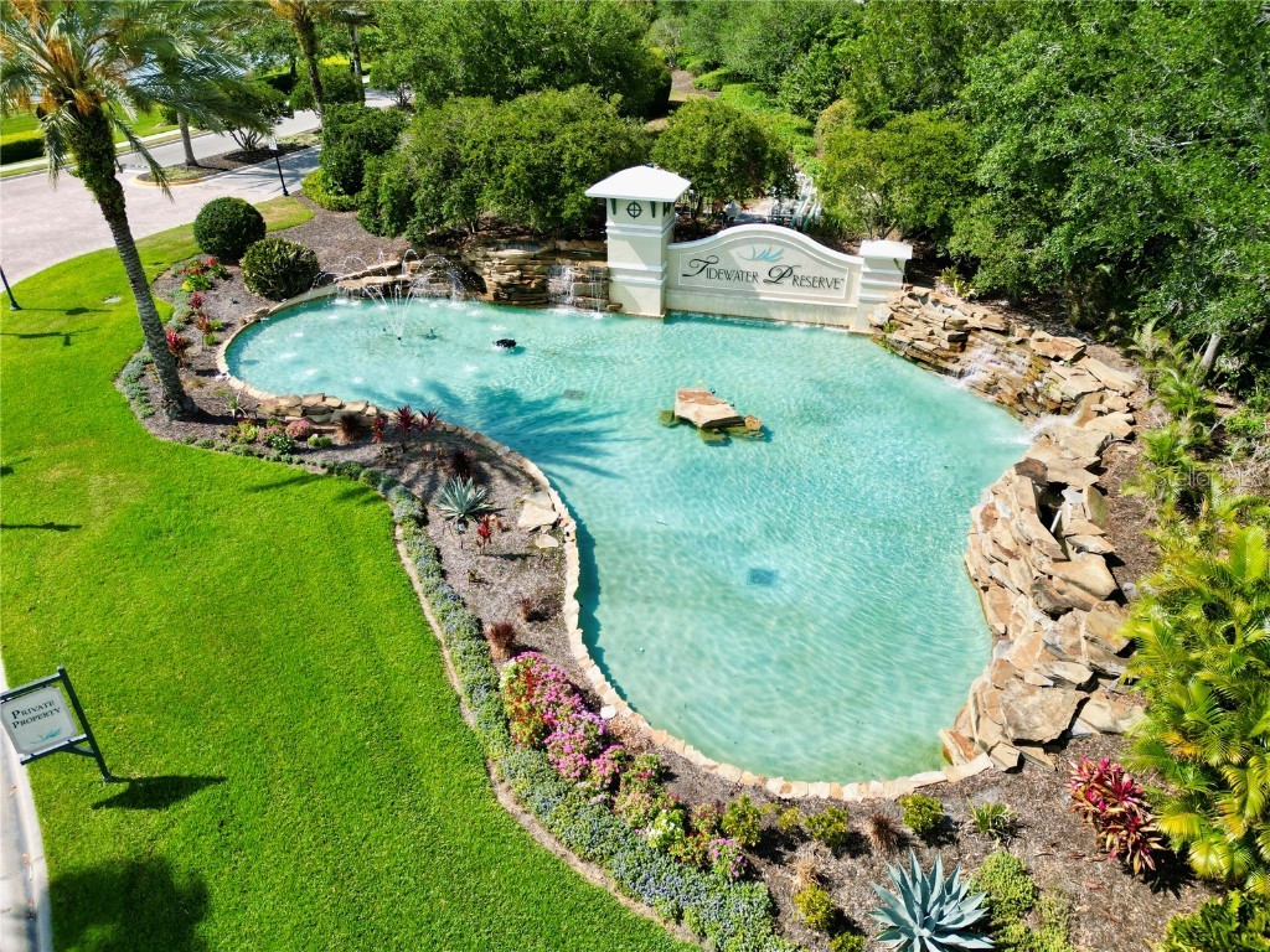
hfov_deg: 71.6
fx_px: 881
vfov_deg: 56.8
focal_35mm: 24
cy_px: 476
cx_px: 635
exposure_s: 1/2000
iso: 110
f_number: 1.7
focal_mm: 6.72
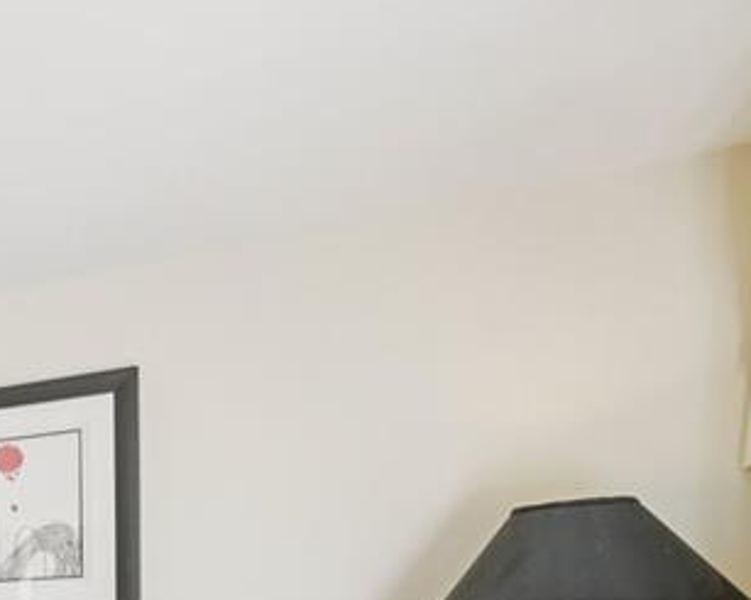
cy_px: 669
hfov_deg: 25.0
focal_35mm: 47
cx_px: -482
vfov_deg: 28.9
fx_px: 1044
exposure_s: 1/13
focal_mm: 10
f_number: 8
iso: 800
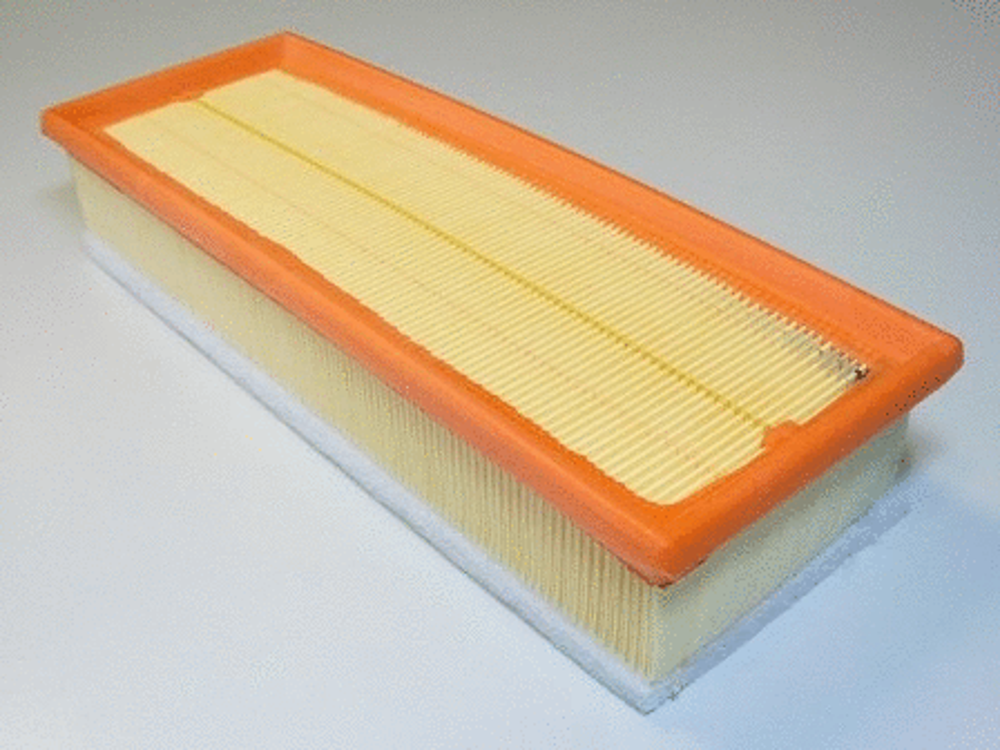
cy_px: 375
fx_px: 1040
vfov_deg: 39.7
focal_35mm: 36
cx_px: 500
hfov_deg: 51.4
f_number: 2.8
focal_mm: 6
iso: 80
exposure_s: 1/40
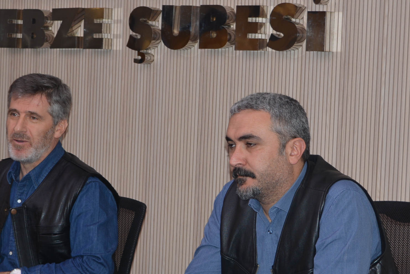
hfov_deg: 16.9
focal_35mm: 121
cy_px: 132
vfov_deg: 11.3
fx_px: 1379
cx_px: 173
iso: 200
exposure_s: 1/30
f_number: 5.6
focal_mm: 40
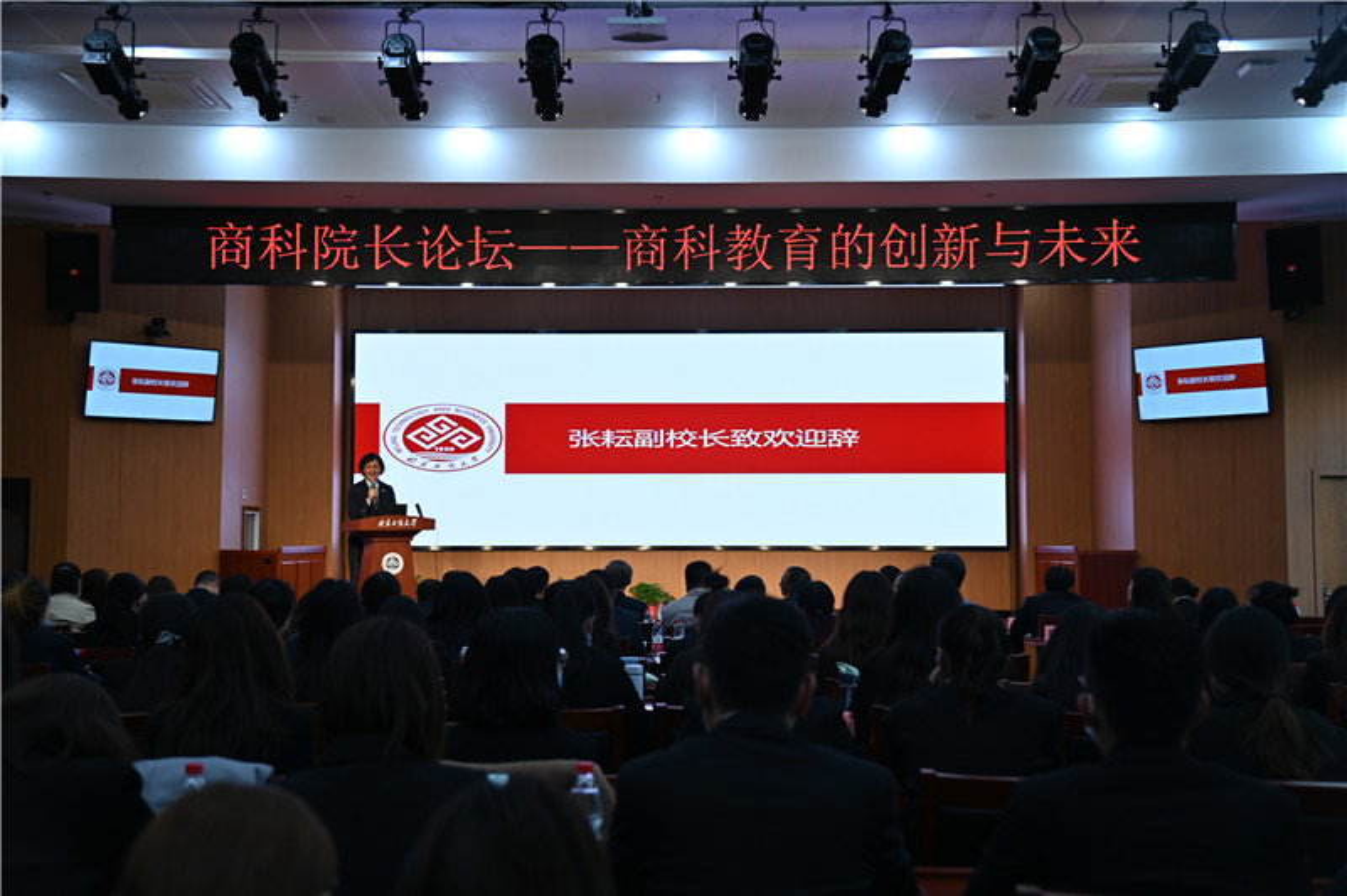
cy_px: 448
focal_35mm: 46
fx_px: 1720
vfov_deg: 29.2
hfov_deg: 42.8
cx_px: 674
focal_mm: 46
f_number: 4
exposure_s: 1/50
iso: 110
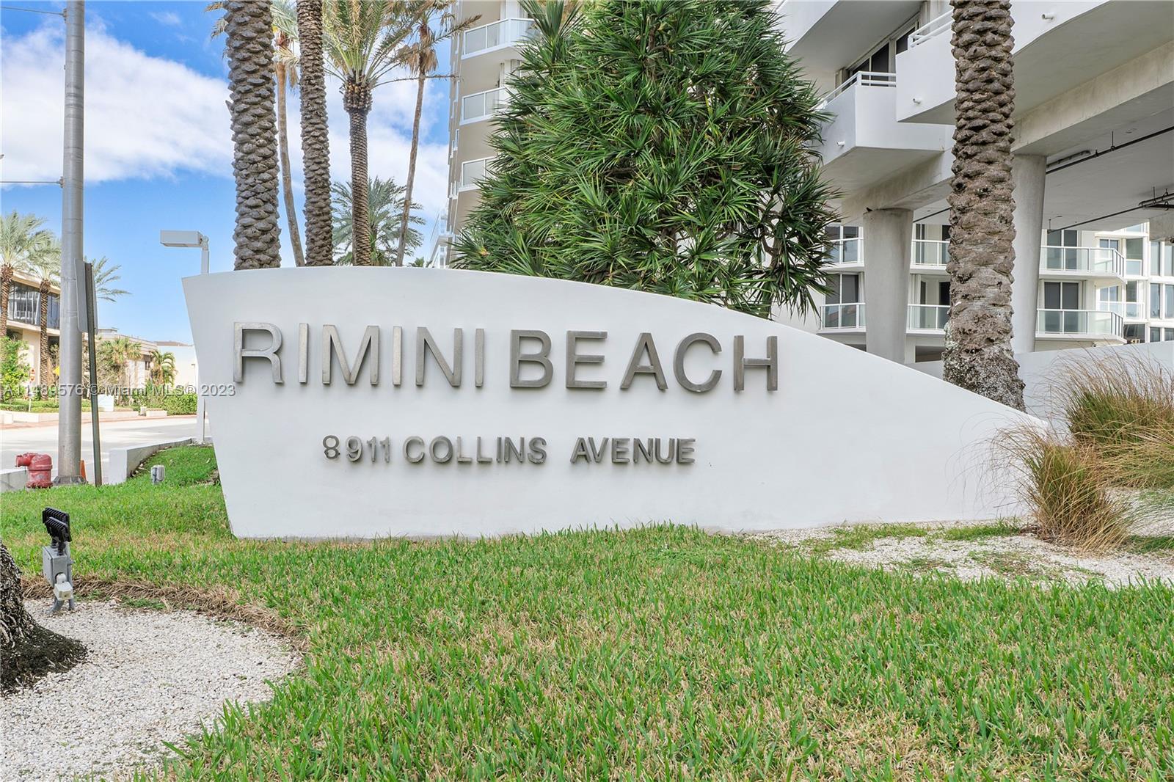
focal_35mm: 29
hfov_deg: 63.2
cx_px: 587
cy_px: 391
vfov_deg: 44.6
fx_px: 954
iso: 100
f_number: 11
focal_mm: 19.5
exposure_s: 1/60
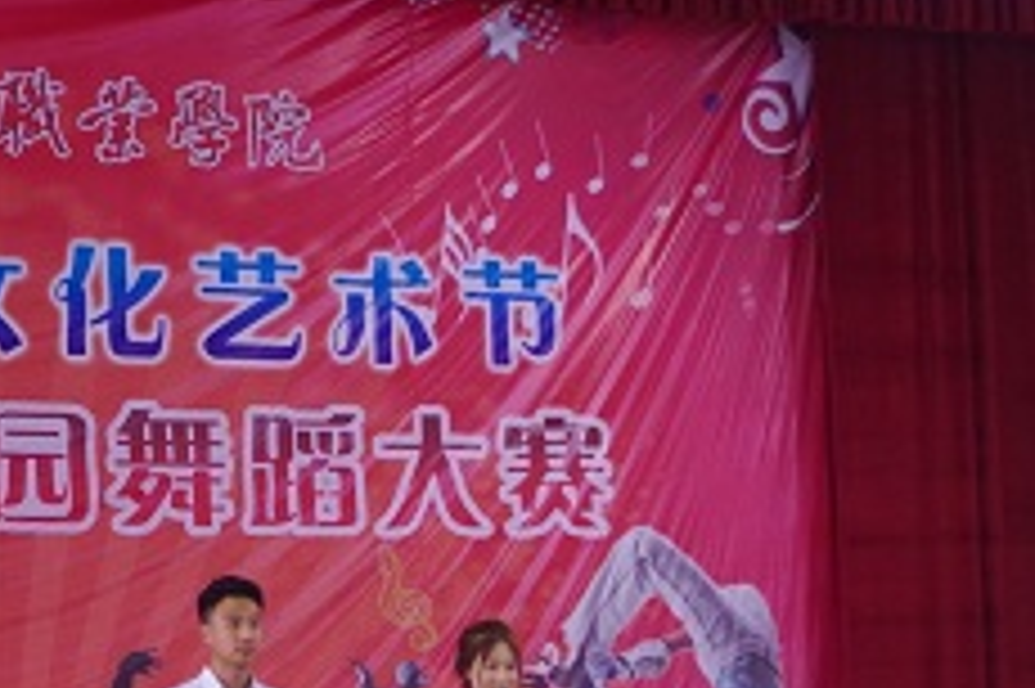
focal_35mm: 118
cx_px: 90
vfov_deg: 11.5
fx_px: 3390
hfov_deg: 17.1
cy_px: 609
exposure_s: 1/40
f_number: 4
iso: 800
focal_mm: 32.5
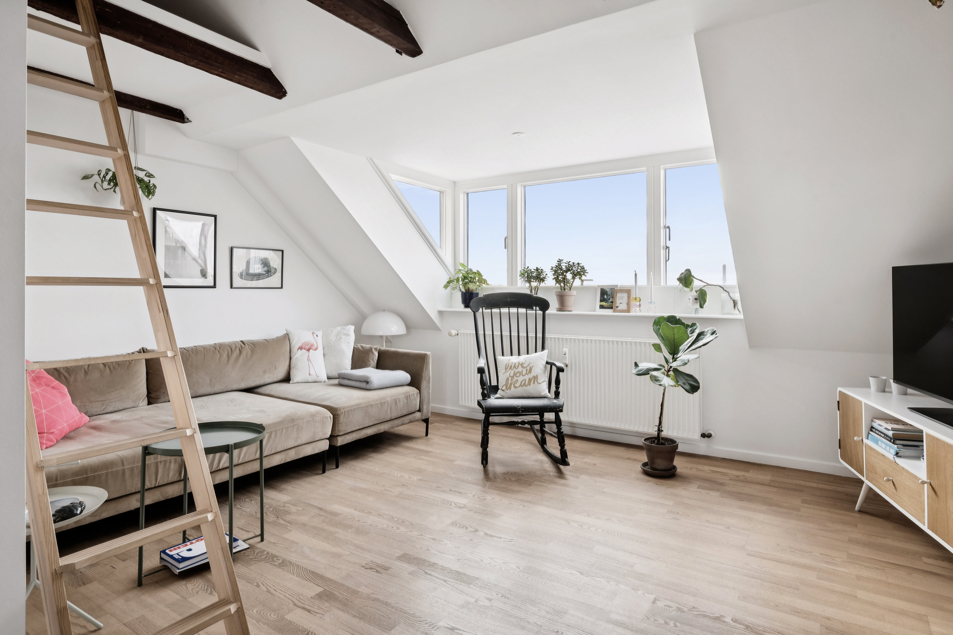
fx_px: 516
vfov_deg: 63.2
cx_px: 476
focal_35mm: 20
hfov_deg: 85.4
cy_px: 318
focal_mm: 19.5
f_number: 9
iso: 640
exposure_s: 1/100
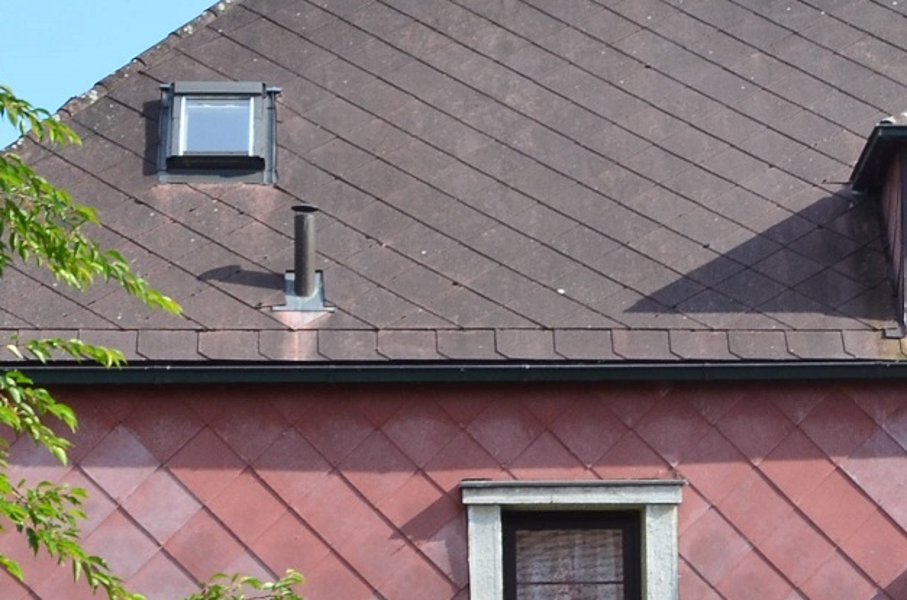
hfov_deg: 10.8
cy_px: 817
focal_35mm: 189
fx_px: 4750
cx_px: 1011
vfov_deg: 7.1
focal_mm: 32
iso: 200
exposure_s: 1/90
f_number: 11
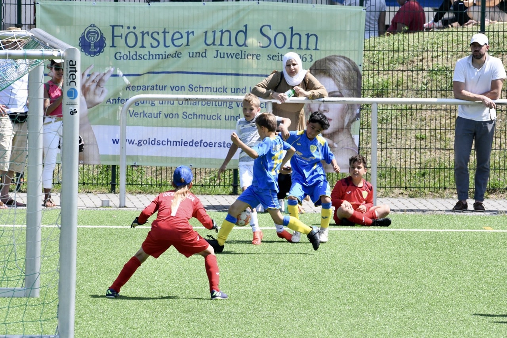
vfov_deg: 3.4
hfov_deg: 5.2
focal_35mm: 400
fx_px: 5632
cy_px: 169
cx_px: 254
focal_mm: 400
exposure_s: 1/1250
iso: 3200
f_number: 14
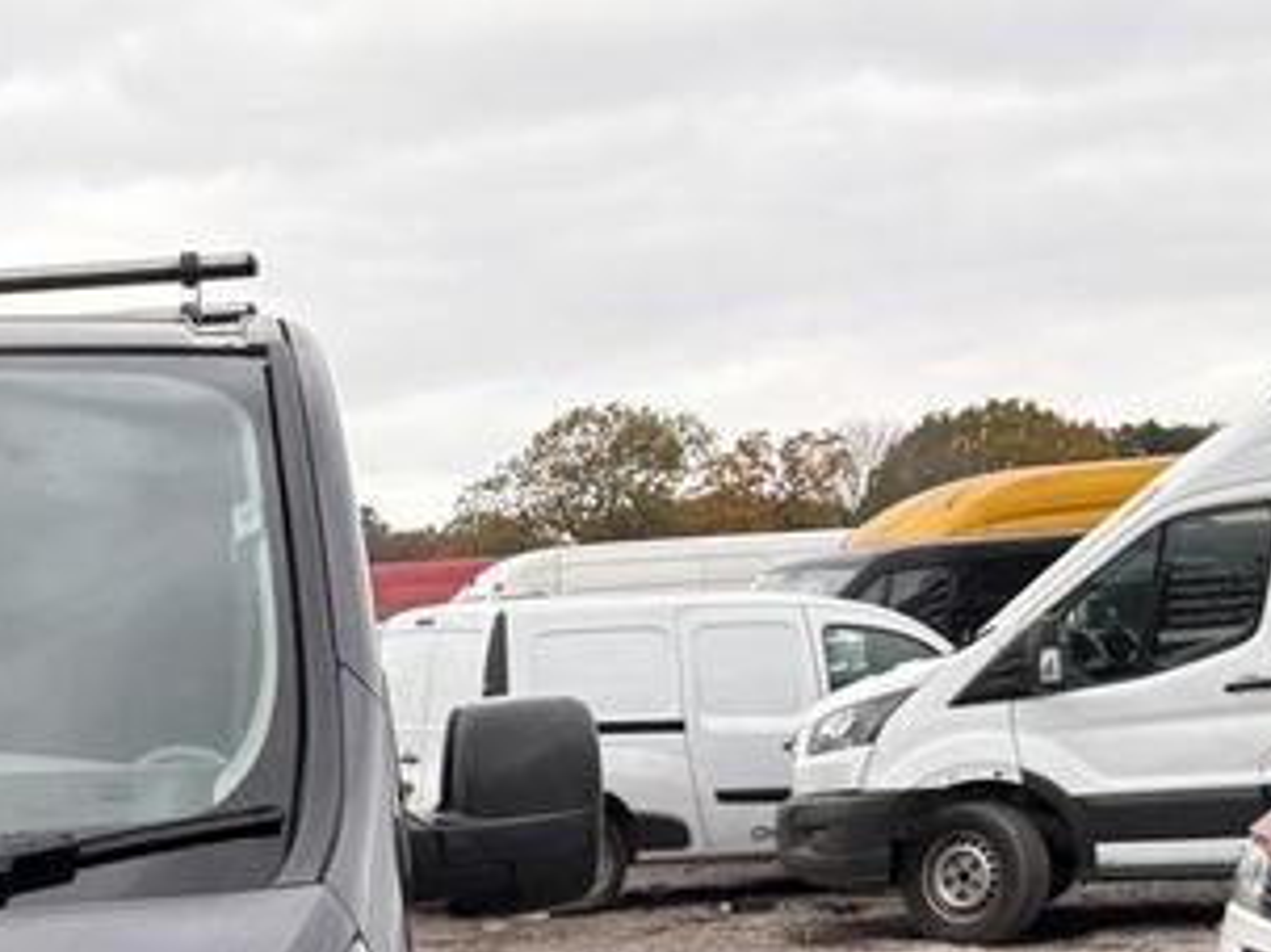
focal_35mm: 77
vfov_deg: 17.7
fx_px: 2826
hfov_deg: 23.1
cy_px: 1300
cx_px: -289
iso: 50
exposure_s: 1/373
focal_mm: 5.96
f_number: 1.6
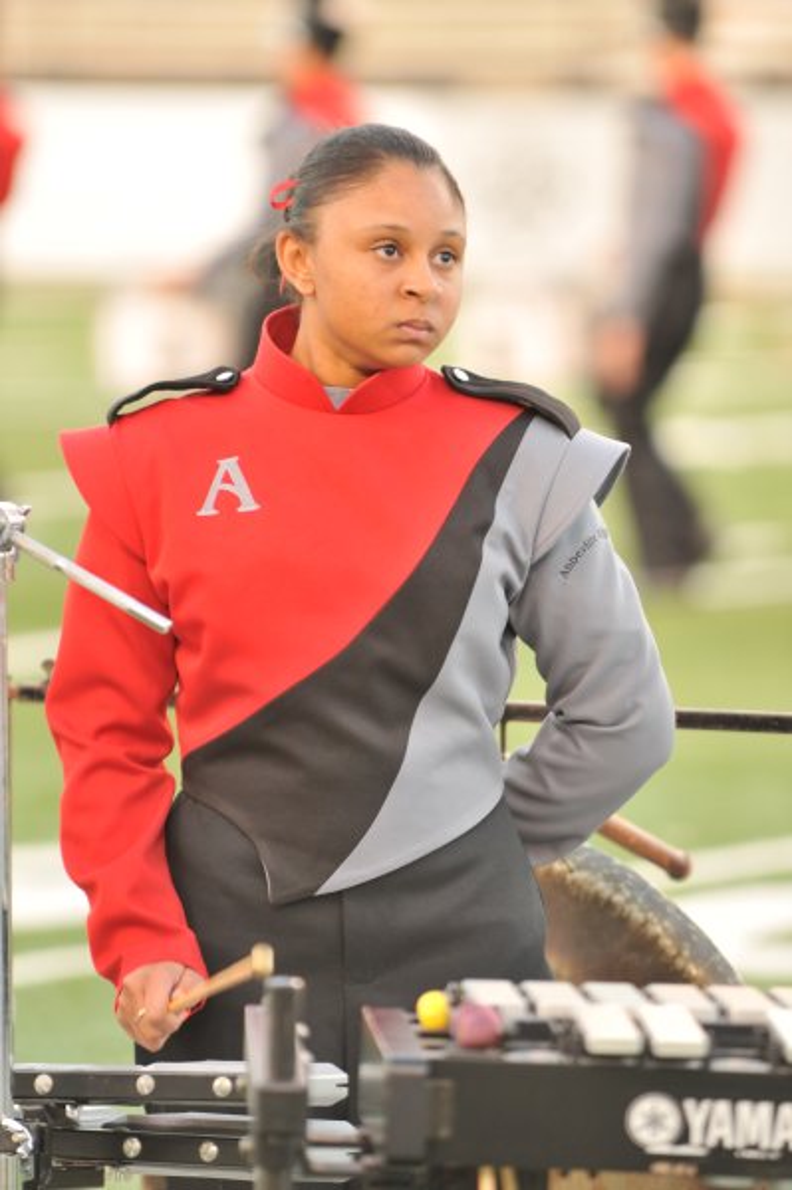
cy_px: 595
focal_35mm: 300
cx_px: 396
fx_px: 9916
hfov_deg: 4.6
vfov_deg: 6.9
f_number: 2.8
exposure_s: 1/80
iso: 200
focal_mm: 200
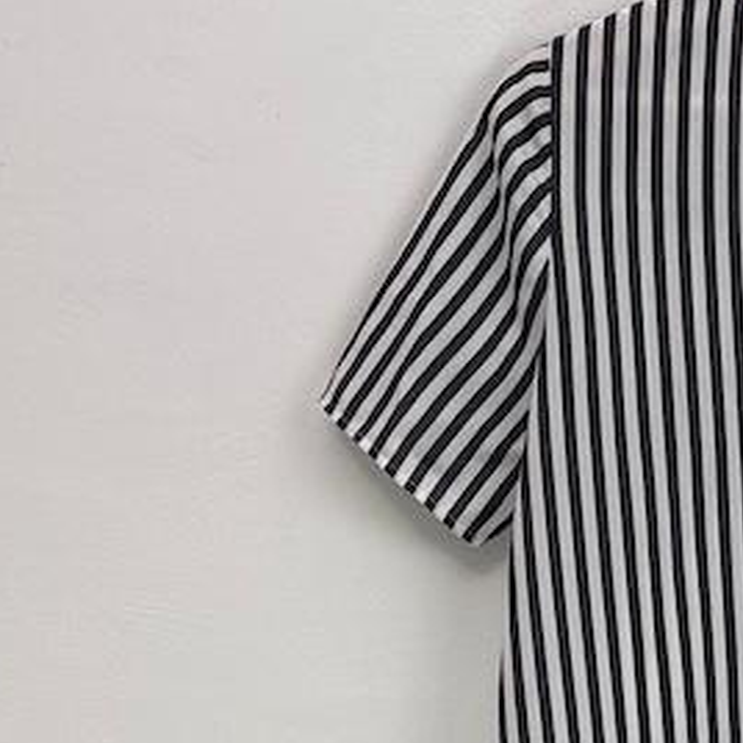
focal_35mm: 84
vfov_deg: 18.8
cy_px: 1035
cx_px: 898
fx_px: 2040
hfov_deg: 19.4
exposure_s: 1/121
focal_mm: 5.96
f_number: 1.6
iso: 32
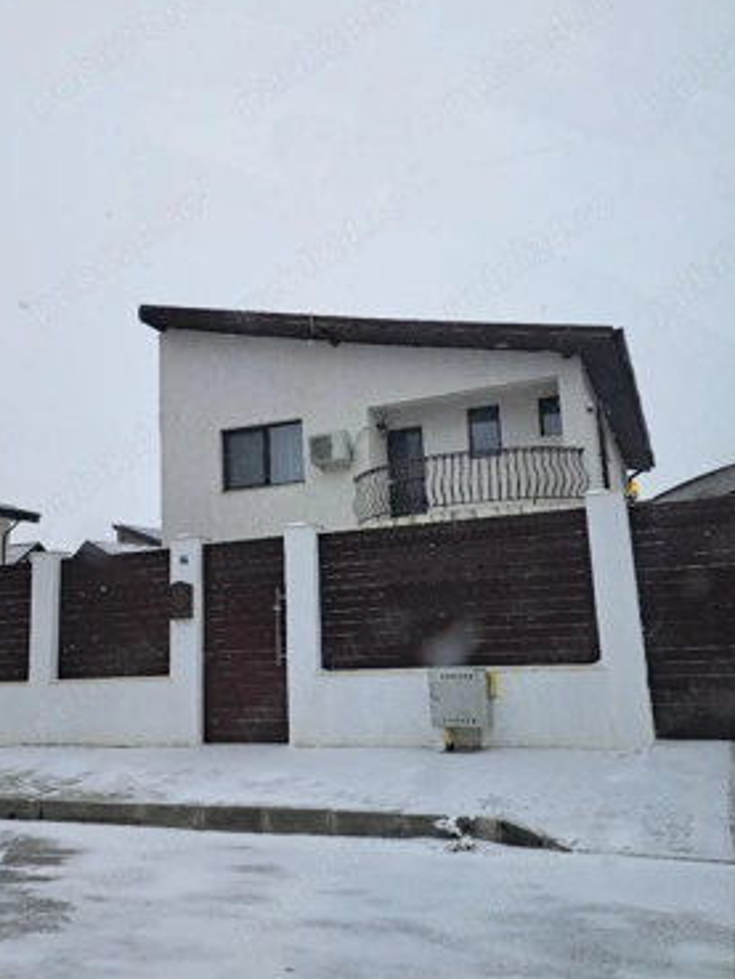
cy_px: 496
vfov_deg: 67.3
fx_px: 736
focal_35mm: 26
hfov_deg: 53.1
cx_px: 374
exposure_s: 1/189
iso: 50
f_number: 1.8
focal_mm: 5.23
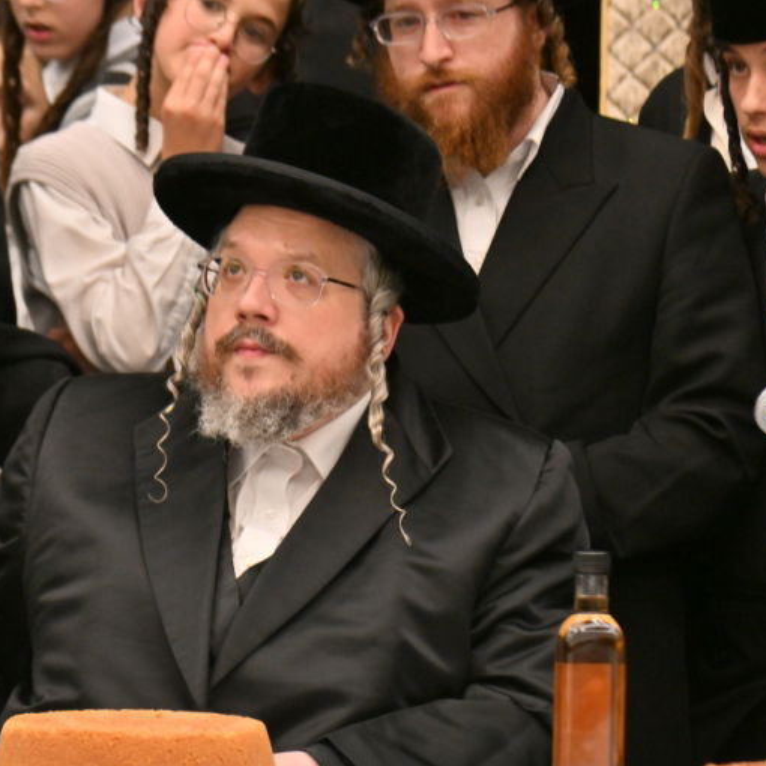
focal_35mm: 307
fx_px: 7686
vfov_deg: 5.7
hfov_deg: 5.7
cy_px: 463
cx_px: 234
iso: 320
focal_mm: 120
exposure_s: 1/200
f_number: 4
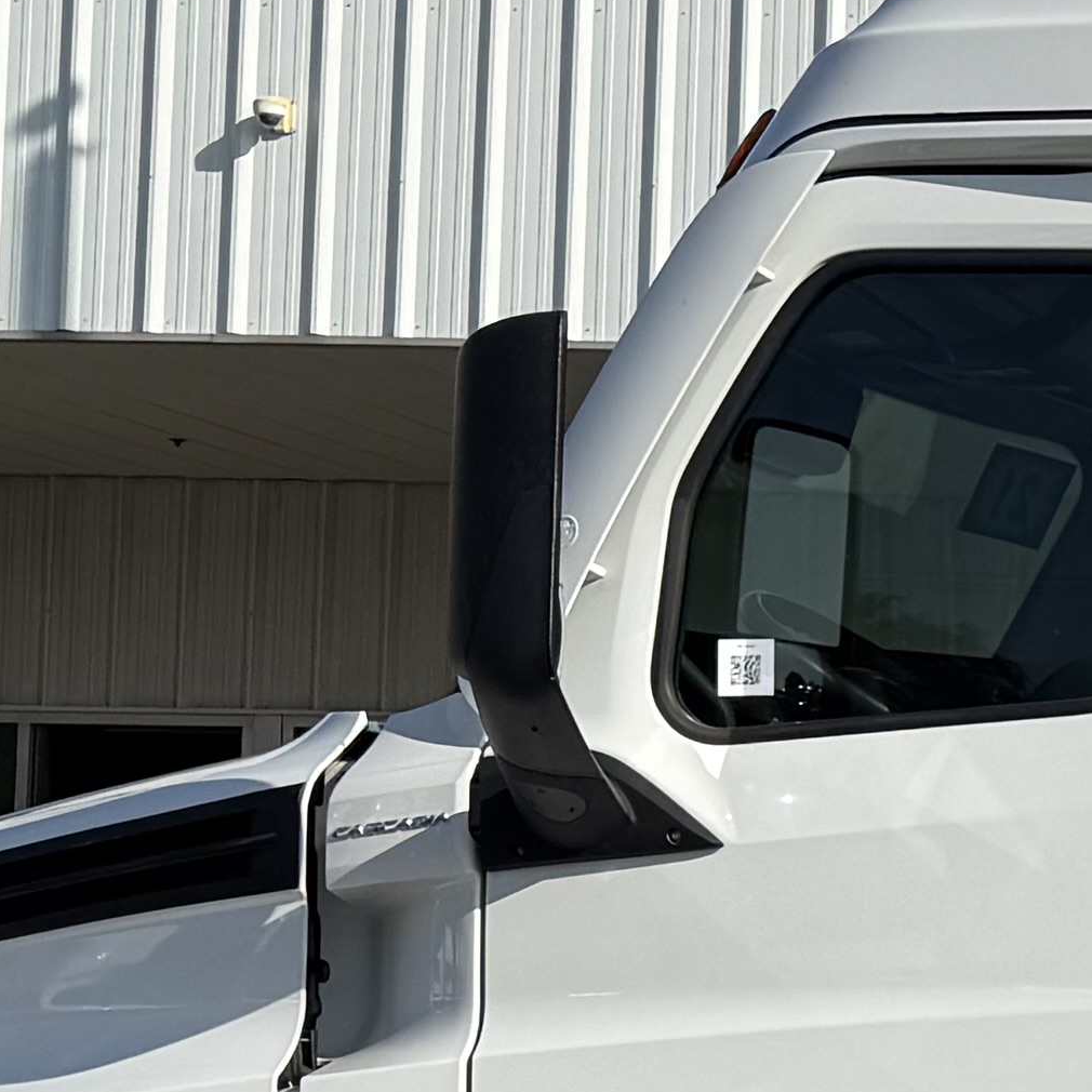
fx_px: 4283
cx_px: 2323
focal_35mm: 120
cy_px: 916
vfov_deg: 14.4
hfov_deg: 12.4
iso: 80
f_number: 1.78
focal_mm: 6.76
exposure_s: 1/7353
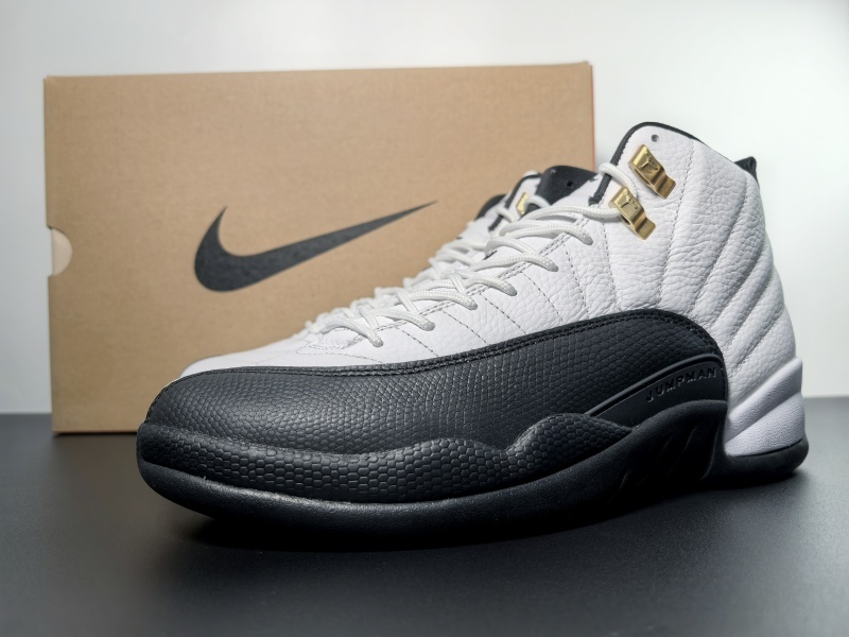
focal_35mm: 26
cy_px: 318
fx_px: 638
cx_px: 424
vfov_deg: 53.1
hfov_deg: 67.3
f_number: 2
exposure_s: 1/267
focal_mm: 6.98
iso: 50
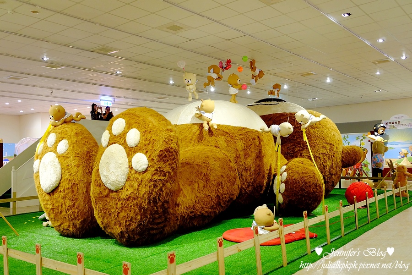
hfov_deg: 58.7
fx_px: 366
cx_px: 206
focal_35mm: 32
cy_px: 138
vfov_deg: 41.1
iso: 800
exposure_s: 1/14
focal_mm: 21.4
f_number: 3.2
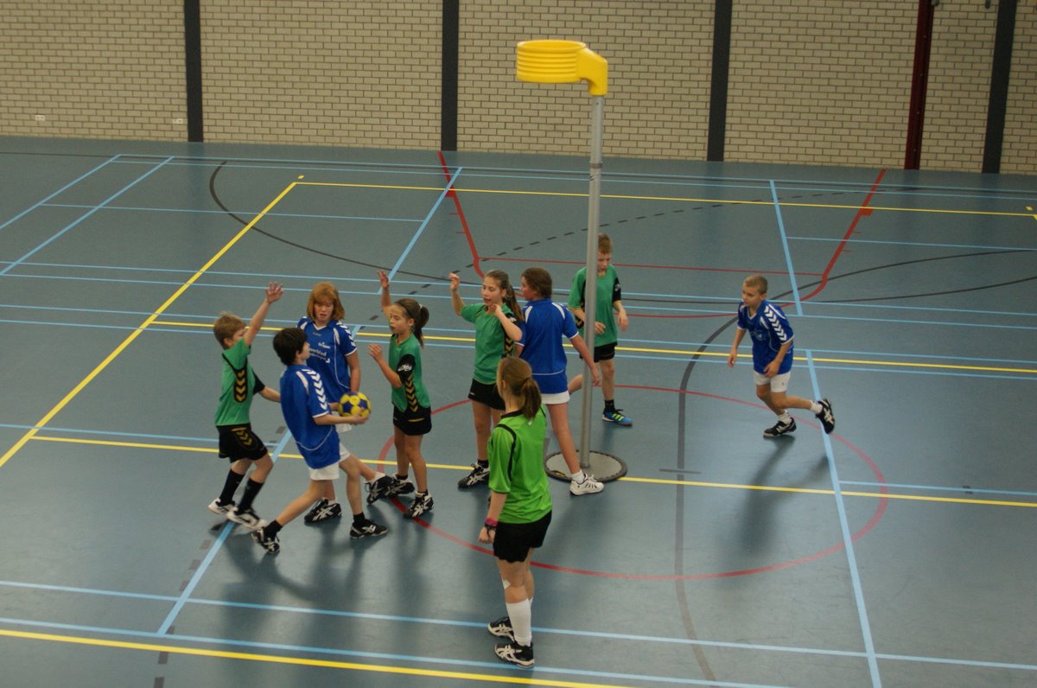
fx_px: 1208
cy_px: 344
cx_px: 518
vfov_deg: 31.8
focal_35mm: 42
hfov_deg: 46.5
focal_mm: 28
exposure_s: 1/200
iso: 400
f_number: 2.8
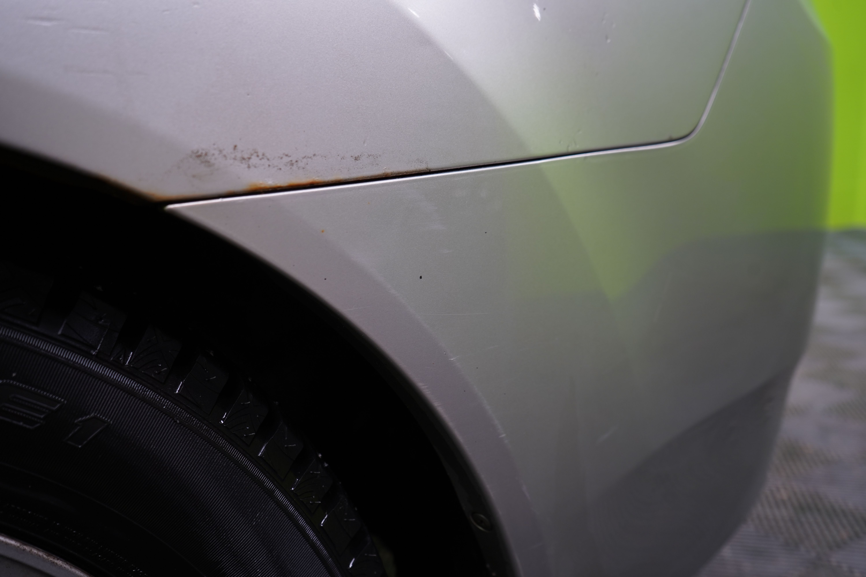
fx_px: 770
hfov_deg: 58.7
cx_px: 433
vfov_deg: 41.1
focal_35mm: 32
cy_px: 288
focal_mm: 32
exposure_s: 1/25
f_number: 5.6
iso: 400
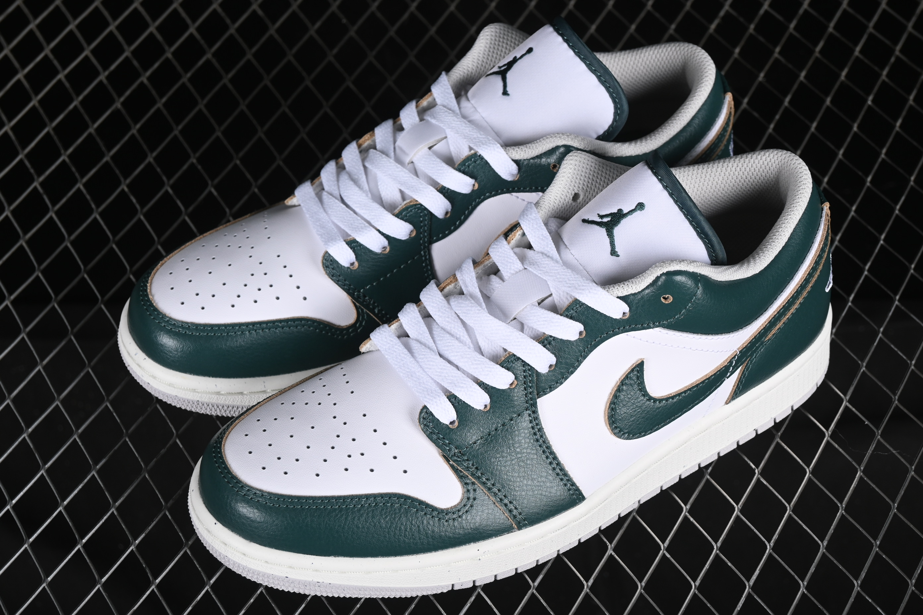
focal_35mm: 70
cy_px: 308
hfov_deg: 28.6
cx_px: 462
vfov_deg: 19.3
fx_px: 1807
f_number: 7.1
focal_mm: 47
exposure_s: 1/160
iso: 160
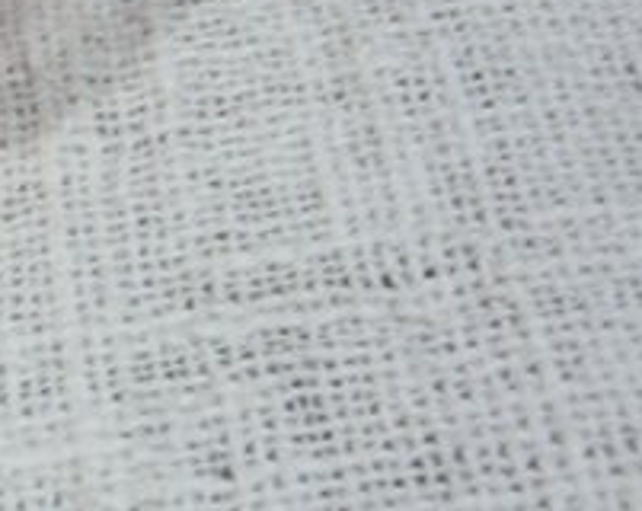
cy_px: 6
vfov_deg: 13.9
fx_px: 2067
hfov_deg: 16.6
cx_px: -214
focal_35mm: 109
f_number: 2.8
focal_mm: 5.8
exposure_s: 1/10
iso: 200
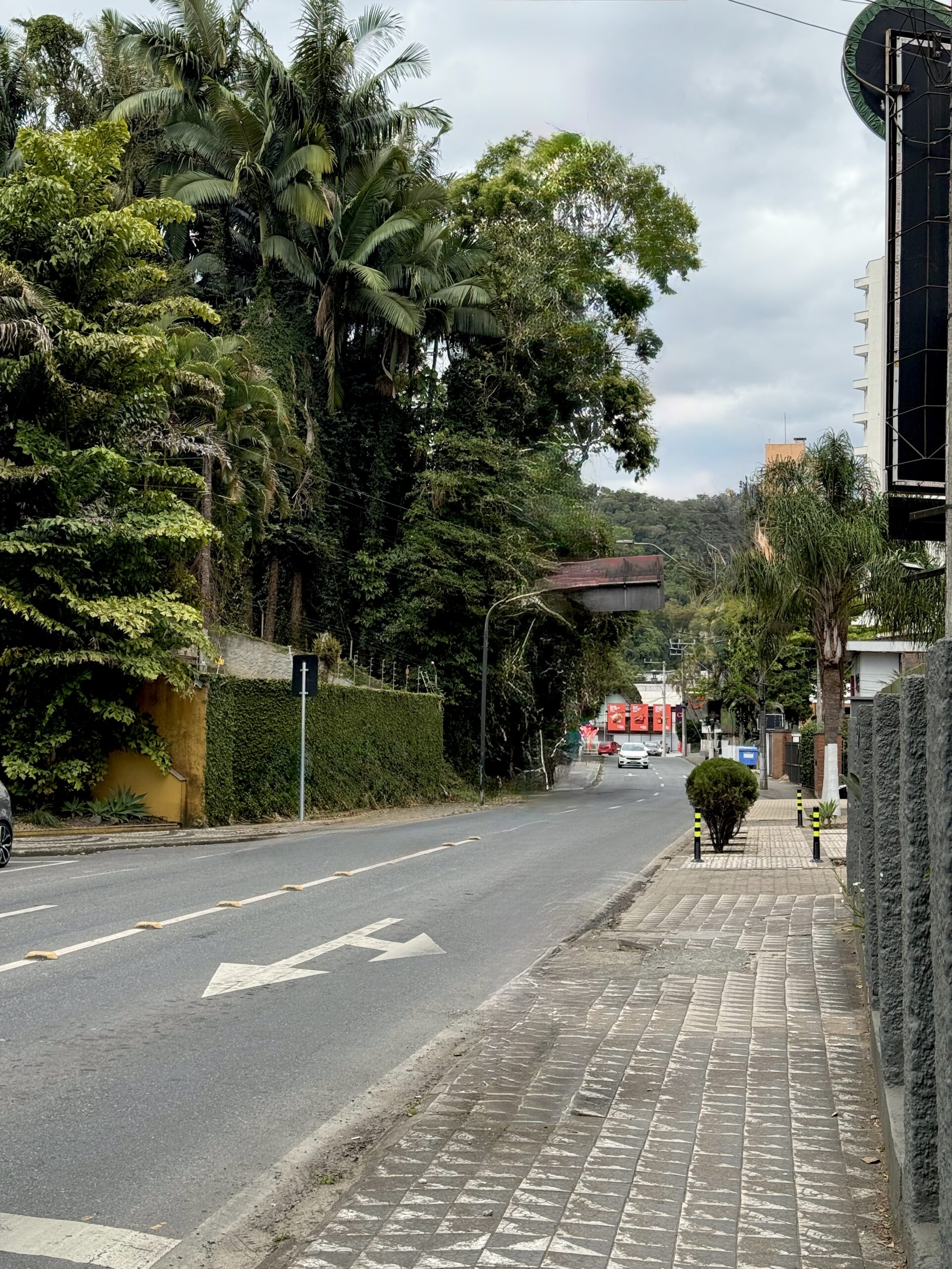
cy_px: 634
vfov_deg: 39.7
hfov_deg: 30.3
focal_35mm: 48
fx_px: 1760
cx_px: 476
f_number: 1.78
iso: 64
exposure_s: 1/2331
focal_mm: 6.76
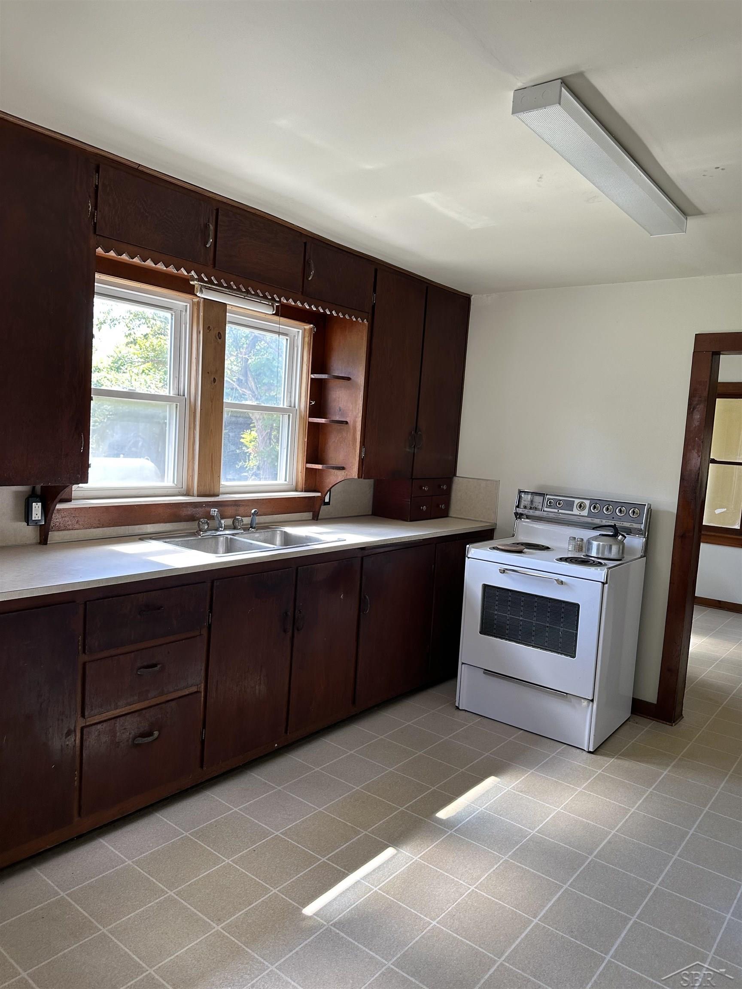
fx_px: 686
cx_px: 371
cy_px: 494
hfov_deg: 56.8
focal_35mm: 24
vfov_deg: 71.6
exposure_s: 1/120
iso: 125
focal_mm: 6.86
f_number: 1.78
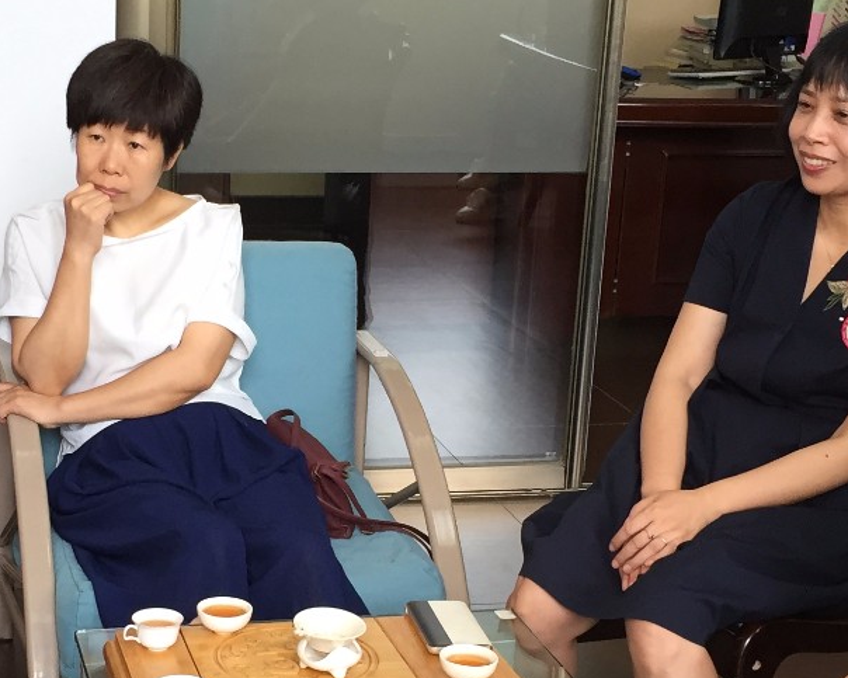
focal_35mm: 75
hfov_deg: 25.2
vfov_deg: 20.3
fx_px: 1882
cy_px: 472
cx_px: 264
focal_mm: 4.15
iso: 32
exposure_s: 1/33
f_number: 2.2
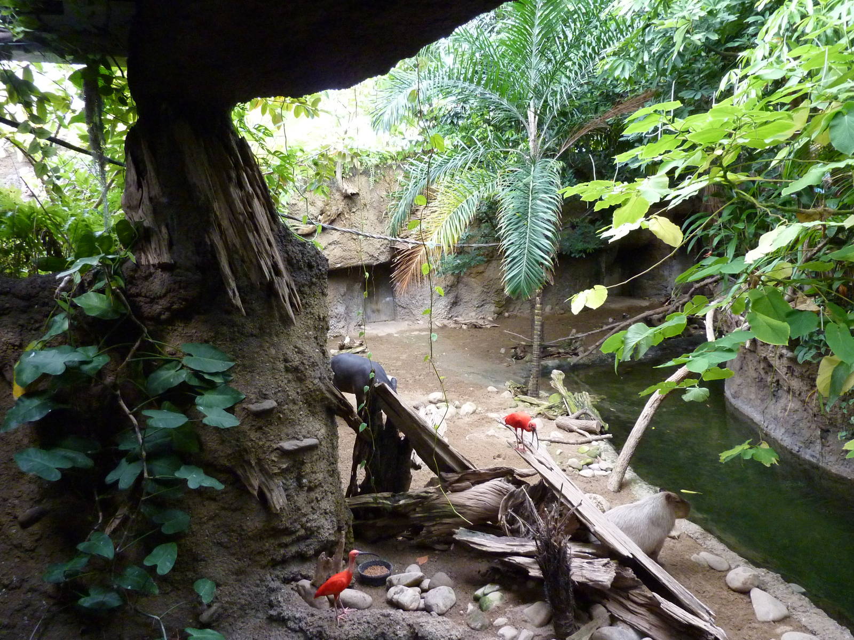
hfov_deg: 69.4
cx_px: 427
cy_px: 320
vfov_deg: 54.9
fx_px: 617
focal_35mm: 25
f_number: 3.3
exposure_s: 1/100
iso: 400
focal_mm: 4.1
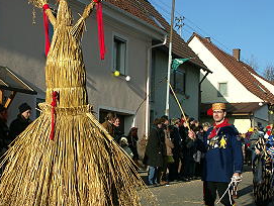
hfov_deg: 33.0
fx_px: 460
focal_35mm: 58
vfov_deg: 25.2
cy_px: 123
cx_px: 104
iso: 100
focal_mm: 10.63
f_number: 5.6
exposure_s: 1/1000
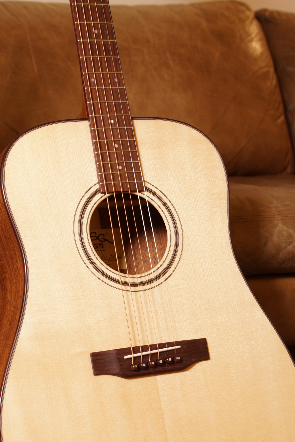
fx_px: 1008
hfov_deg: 16.6
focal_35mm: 82
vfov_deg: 24.6
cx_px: 129
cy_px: 297
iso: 100
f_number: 5
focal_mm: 40
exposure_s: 1/13
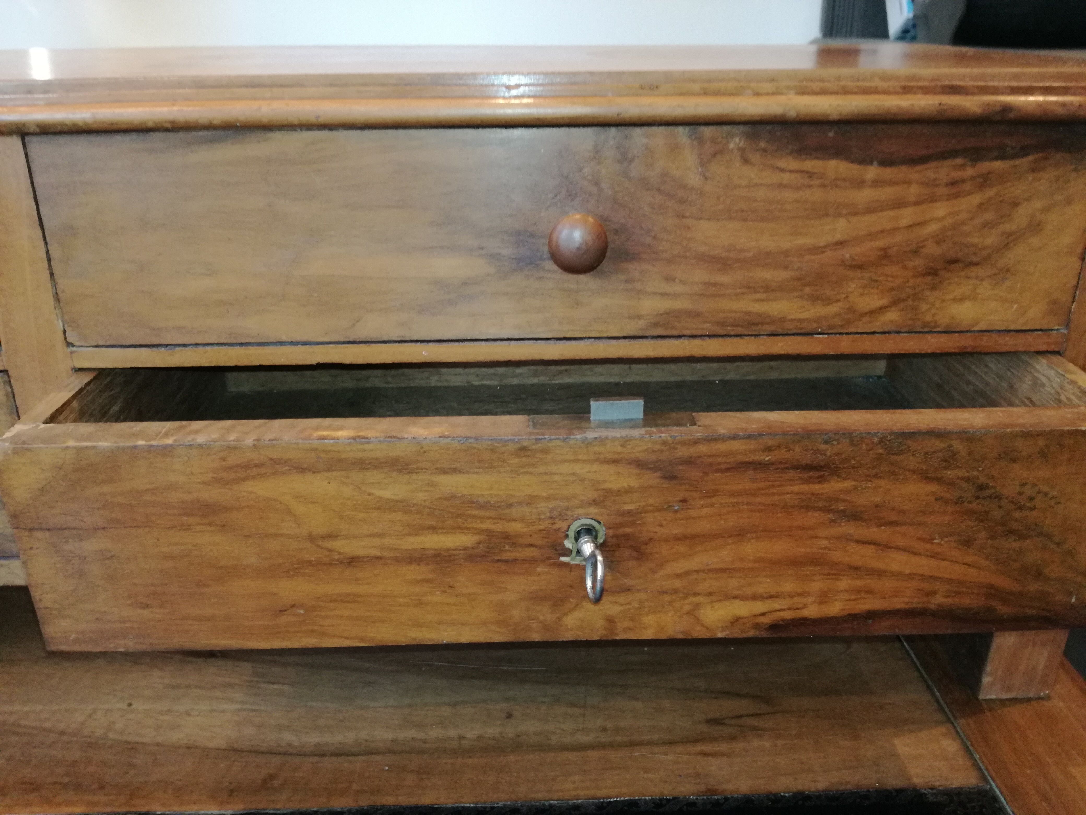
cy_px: 408
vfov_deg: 51.4
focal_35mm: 27
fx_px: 847
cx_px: 543
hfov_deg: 65.3
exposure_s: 1/33.3
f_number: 2
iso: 250
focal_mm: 3.79
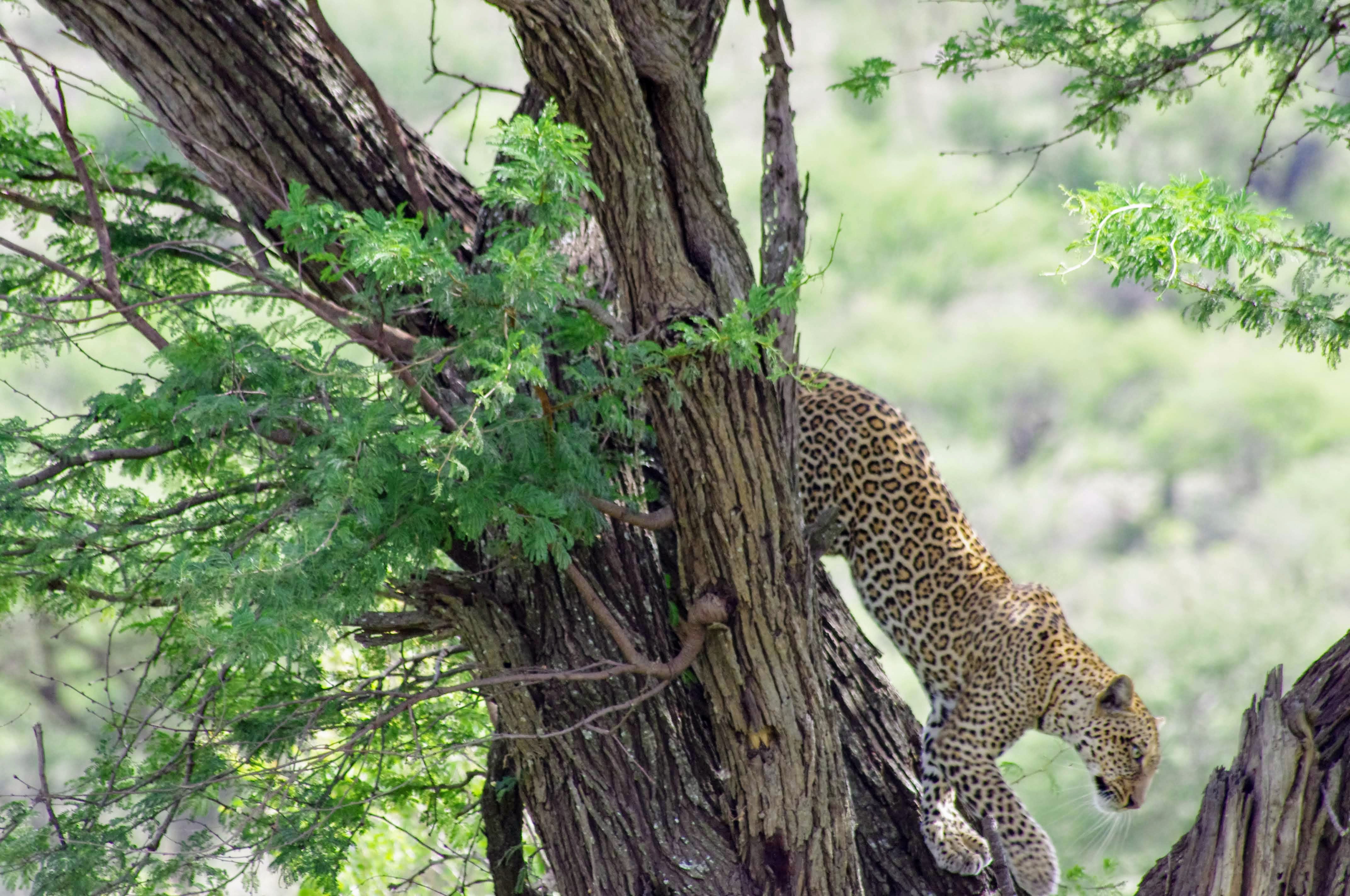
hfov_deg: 4.6
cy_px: 448
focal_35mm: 450
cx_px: 675
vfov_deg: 3.0
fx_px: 16854
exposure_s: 1/320
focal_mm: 300
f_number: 9
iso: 1600
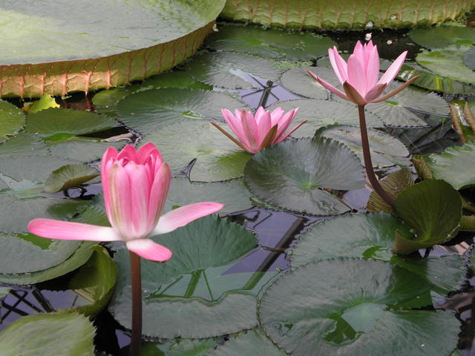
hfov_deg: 37.5
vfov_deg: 28.6
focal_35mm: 51
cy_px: 178
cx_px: 238
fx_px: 700
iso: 64
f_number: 3.5
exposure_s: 1/100
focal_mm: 9.22
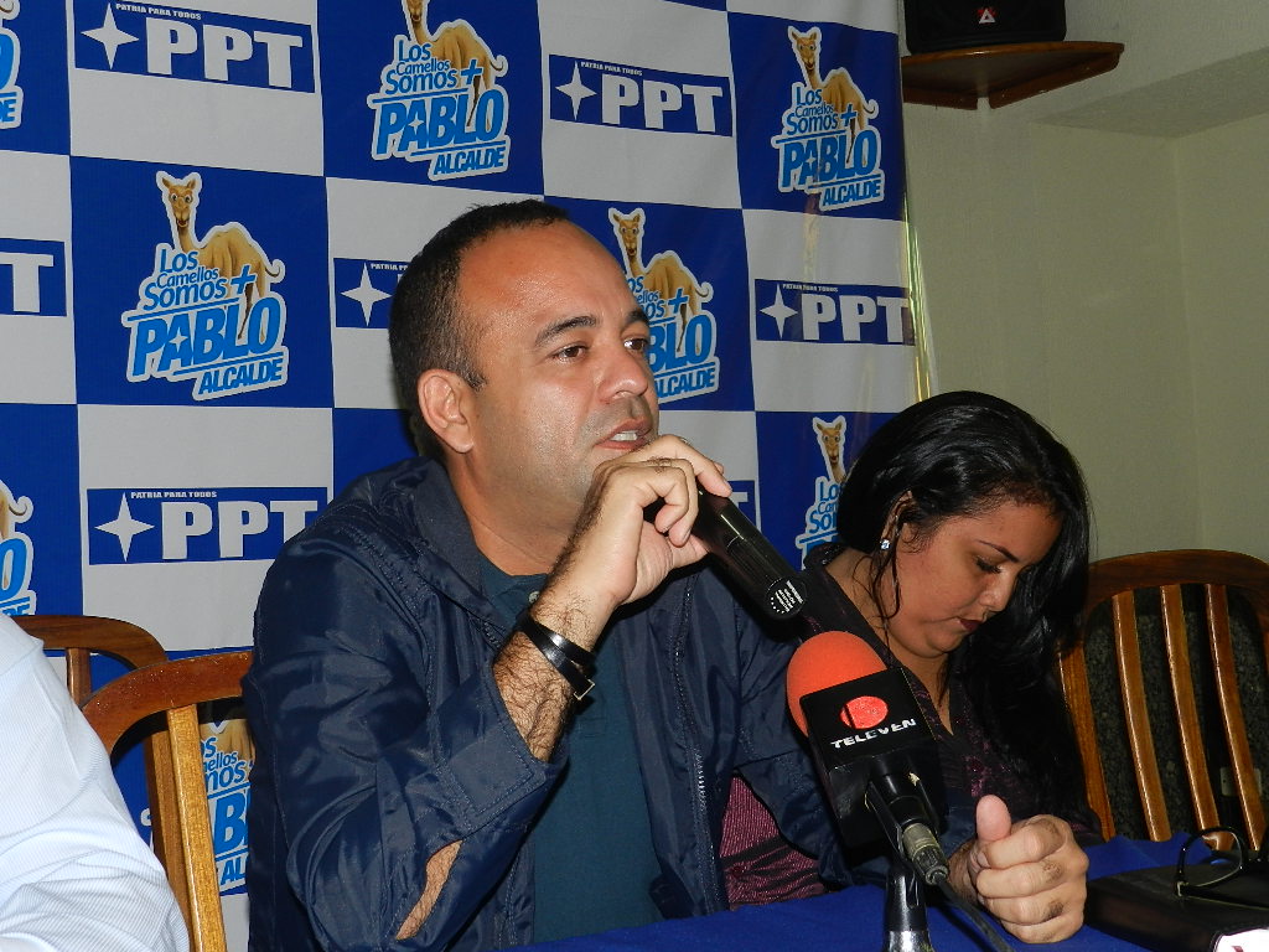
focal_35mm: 53
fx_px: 1943
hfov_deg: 36.2
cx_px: 634
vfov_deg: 27.5
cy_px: 476
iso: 200
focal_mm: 9.4
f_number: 4.4
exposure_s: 1/30
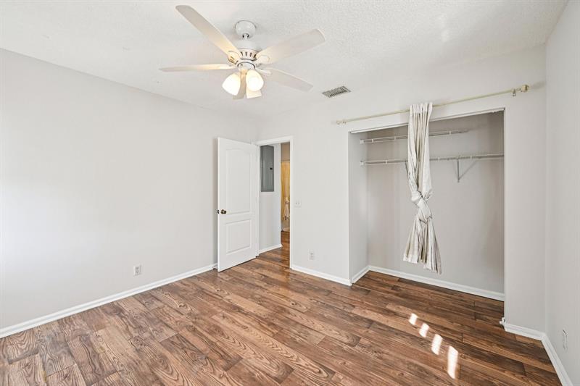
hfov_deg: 104.3
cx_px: 290
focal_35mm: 14
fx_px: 225
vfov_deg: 81.2
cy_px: 193
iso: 1250
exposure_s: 1/100
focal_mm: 14
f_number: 8
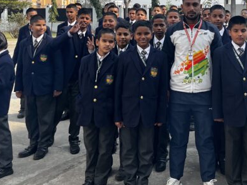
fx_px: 364
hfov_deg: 36.9
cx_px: 173
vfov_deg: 27.4
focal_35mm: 51
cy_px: 14
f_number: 1.6
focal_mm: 5.1
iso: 50
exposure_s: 1/2268
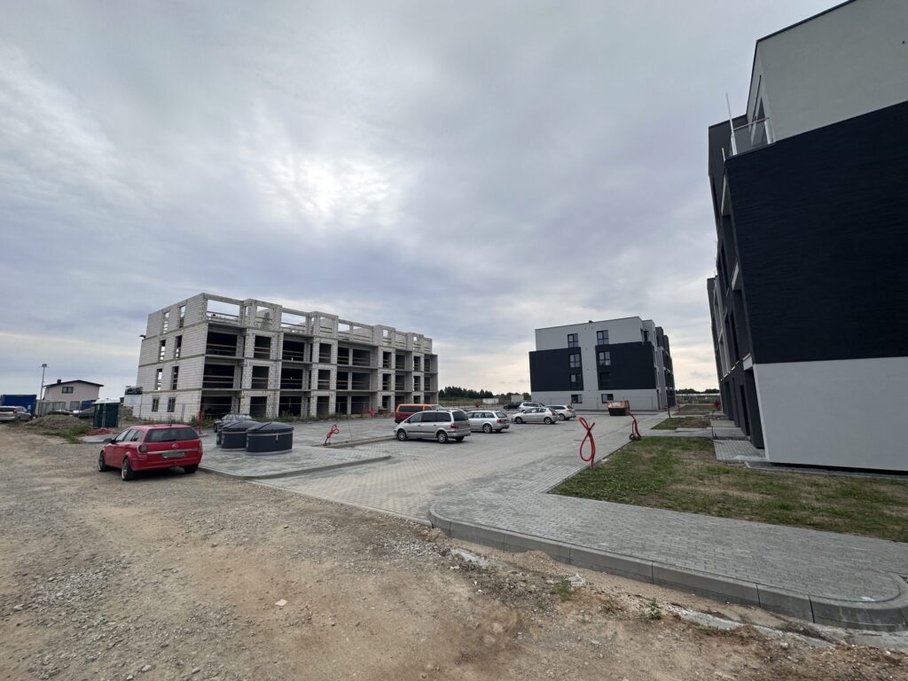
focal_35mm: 14
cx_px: 454
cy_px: 340
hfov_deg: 102.1
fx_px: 367
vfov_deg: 85.7
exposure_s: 1/1887
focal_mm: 2.22
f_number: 2.2
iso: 50
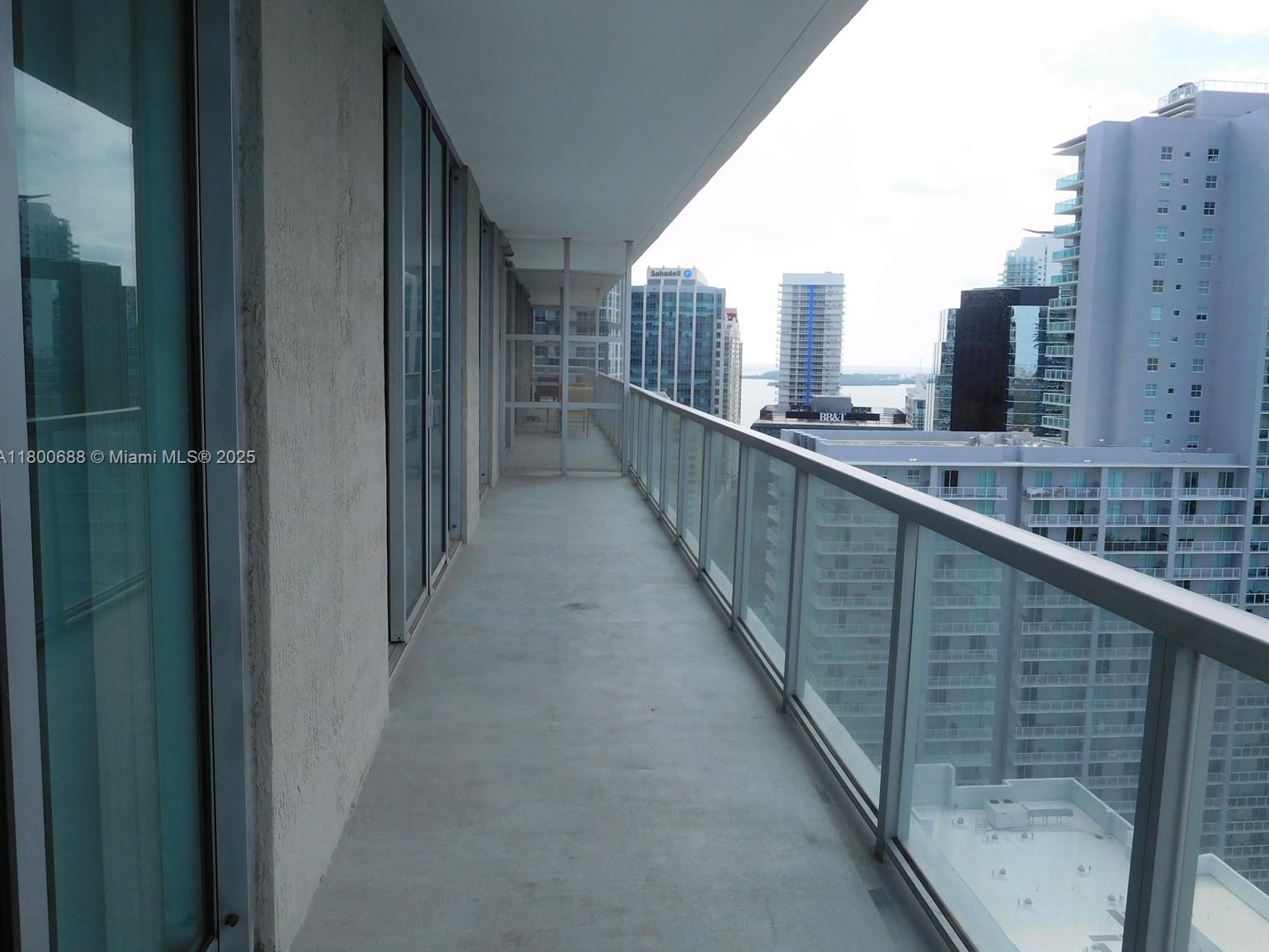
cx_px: 652
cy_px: 459
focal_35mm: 26
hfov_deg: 67.3
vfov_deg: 53.1
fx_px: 953
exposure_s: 1/800
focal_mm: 4.5
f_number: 3.4
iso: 125
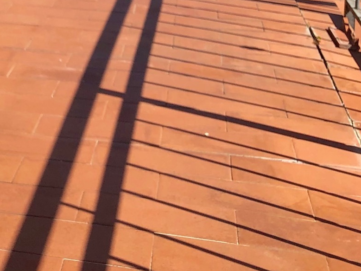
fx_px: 959
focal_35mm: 92
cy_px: -206
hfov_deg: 20.1
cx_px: -61
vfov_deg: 14.3
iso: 20
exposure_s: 1/2088
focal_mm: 4
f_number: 1.8
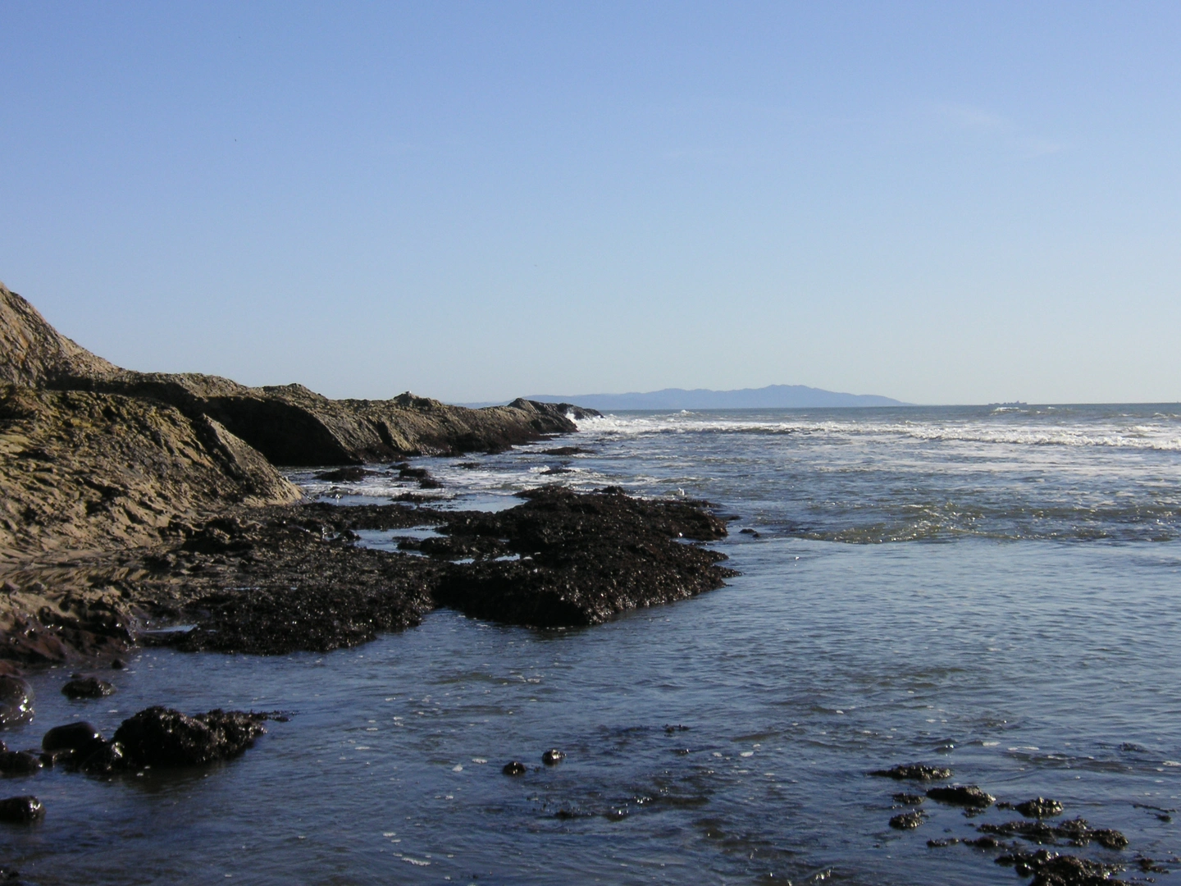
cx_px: 590
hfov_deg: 31.7
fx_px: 2081
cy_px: 443
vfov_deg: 24.0
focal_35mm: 61
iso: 50
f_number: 3.9
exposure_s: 1/750
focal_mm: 10.2
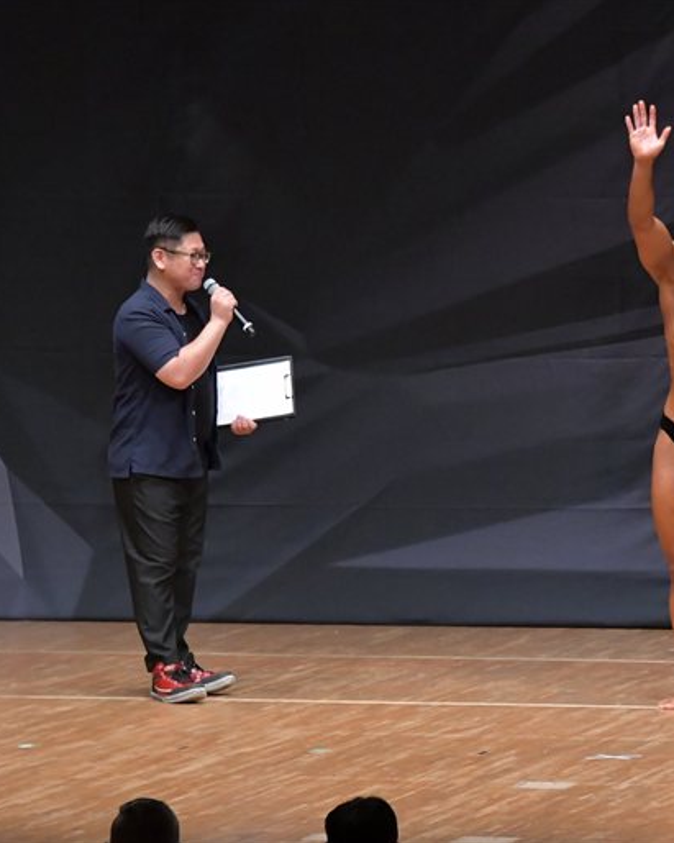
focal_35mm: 286
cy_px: 422
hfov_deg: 5.4
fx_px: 7133
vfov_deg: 6.8
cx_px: 601
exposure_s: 1/400
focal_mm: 135
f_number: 5.6
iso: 6400
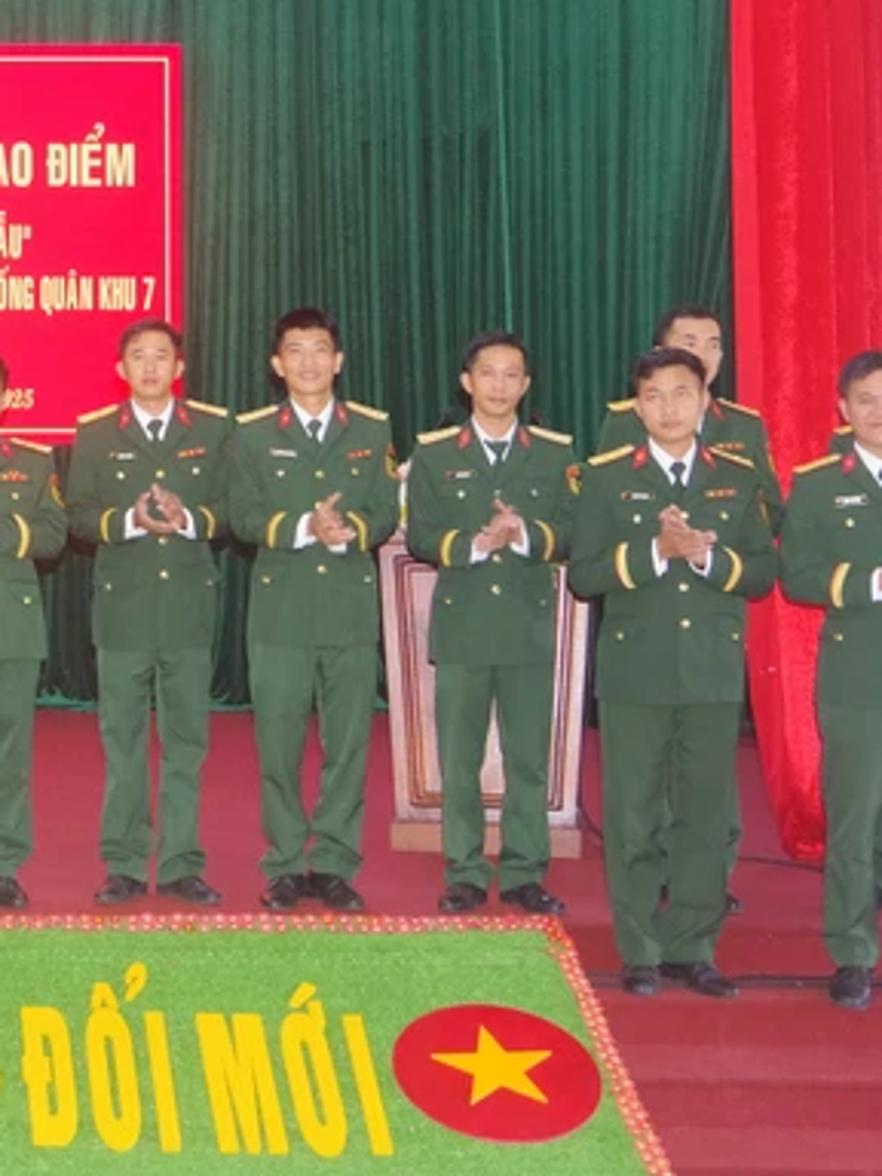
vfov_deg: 31.1
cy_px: 476
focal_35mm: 62
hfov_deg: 21.7
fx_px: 2106
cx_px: -213
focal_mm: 21
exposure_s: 1/60
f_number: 7.1
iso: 3200
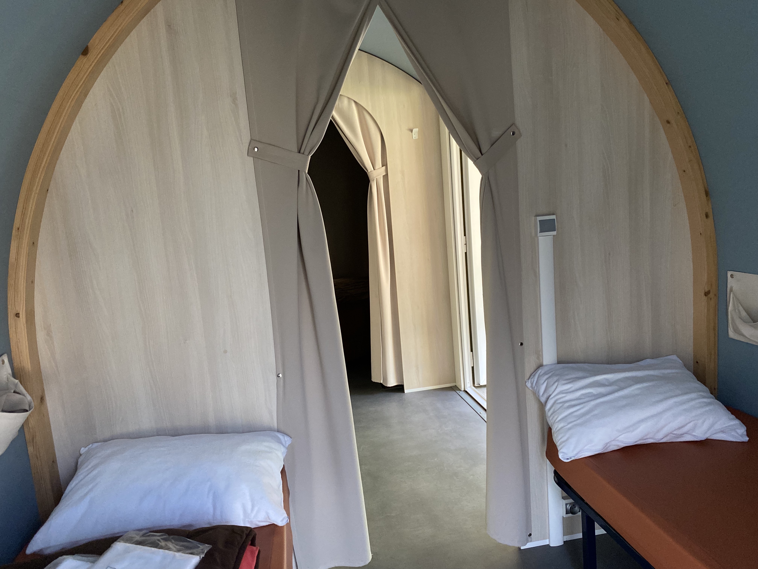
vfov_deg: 53.1
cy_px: 284
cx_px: 379
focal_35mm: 26
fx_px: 569
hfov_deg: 67.3
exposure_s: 1/60
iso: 250
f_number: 1.8
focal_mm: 4.25
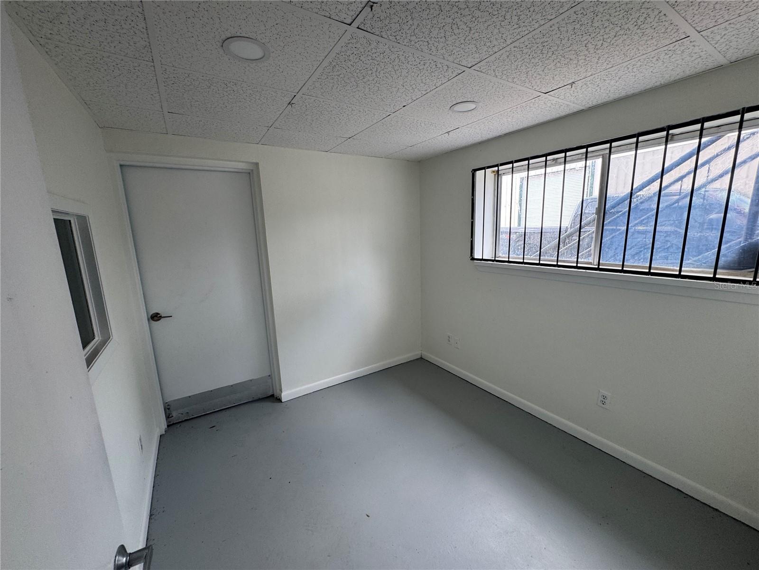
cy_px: 285
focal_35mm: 14
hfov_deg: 102.1
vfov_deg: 85.7
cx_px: 380
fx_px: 307
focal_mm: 2.22
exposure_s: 1/120
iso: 80
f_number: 2.2
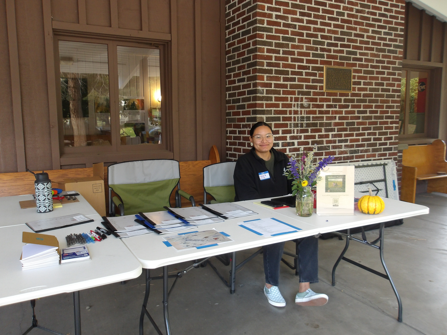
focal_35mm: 27
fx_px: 349
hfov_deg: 65.3
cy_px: 168
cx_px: 224
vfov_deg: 51.4
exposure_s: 1/60
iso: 223
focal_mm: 4.9
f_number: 3
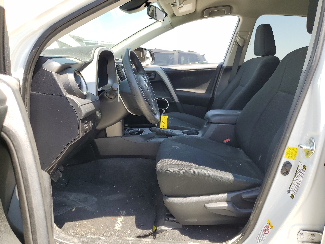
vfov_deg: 53.1
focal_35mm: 26
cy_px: 122
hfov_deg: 67.3
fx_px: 244
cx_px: 162
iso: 50
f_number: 1.5
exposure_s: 1/556
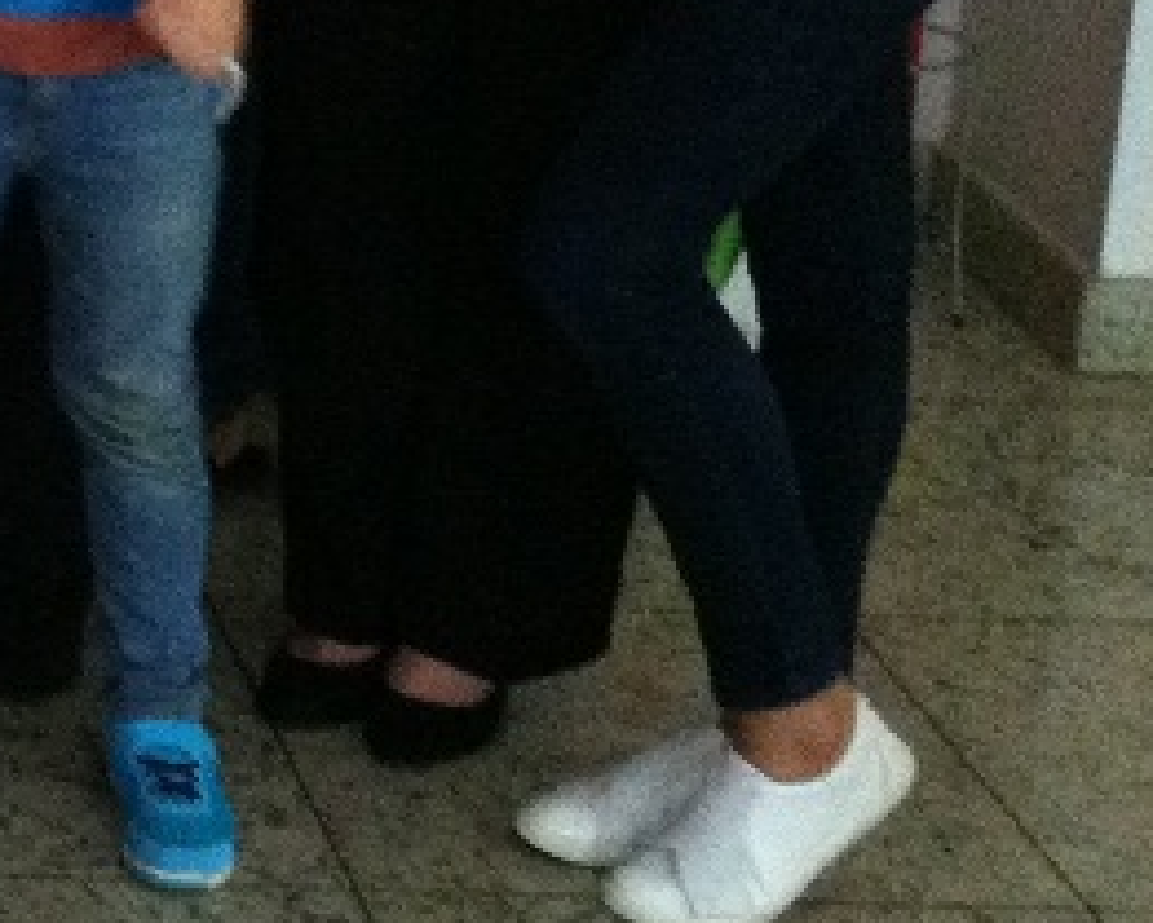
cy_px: -108
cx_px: -1100
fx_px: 4574
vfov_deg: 11.4
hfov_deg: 12.7
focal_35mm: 134
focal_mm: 3.85
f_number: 2.8
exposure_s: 1/17
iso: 500
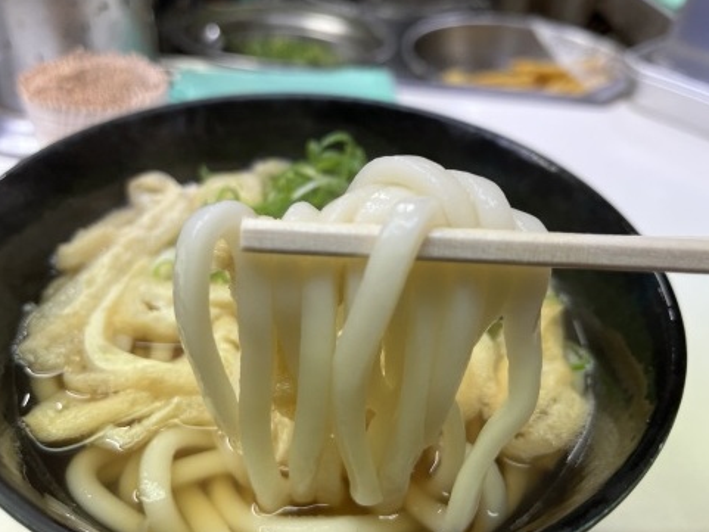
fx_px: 553
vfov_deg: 51.4
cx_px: 363
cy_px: 262
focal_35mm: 27
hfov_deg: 65.3
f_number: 1.6
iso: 64
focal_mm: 5.1
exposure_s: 1/120
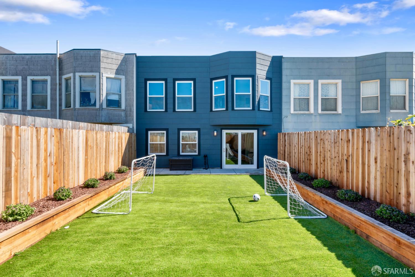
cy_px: 138
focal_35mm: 19
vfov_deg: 64.6
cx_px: 208
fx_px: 219
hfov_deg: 86.9
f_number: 18
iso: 320
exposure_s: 1/15
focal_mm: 19
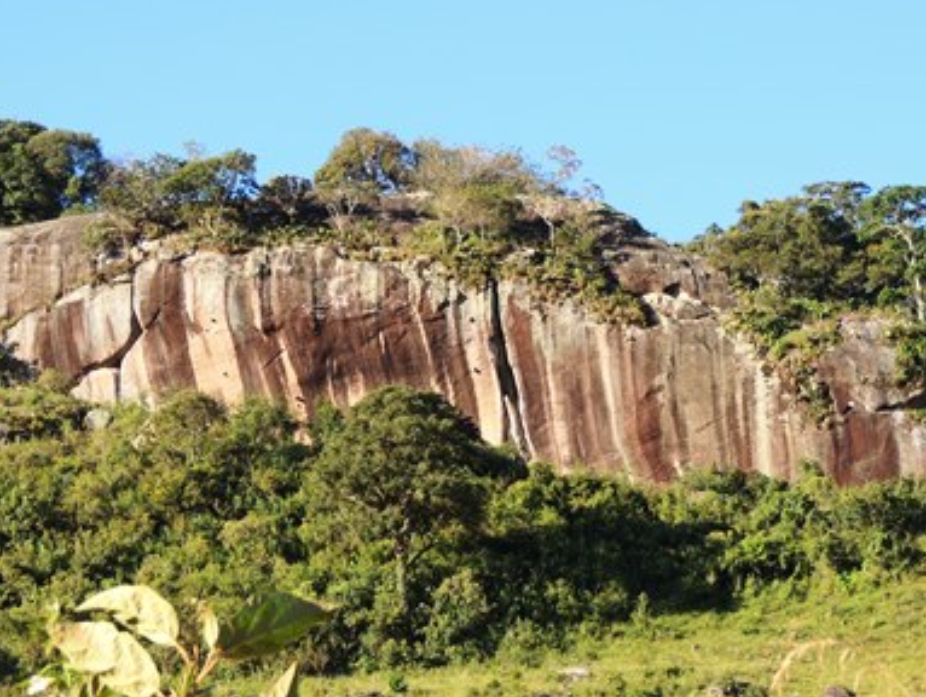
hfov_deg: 13.7
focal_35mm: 144
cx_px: 406
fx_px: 3856
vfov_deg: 10.3
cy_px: 367
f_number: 4.2
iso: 100
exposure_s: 1/200
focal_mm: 21.4
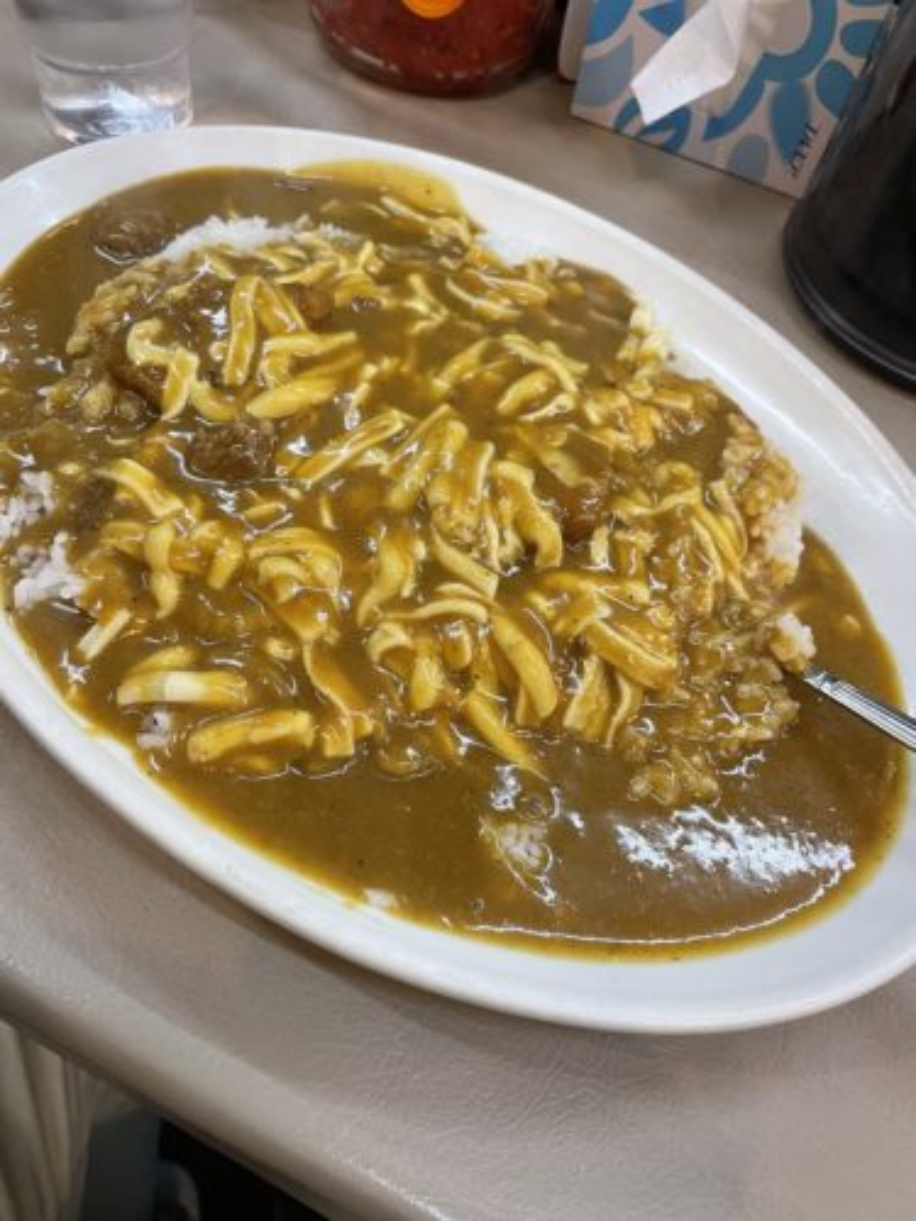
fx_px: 917
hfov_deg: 53.1
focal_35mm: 26
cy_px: 610
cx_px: 458
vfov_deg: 67.3
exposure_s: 1/60
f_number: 1.6
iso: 200
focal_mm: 4.2
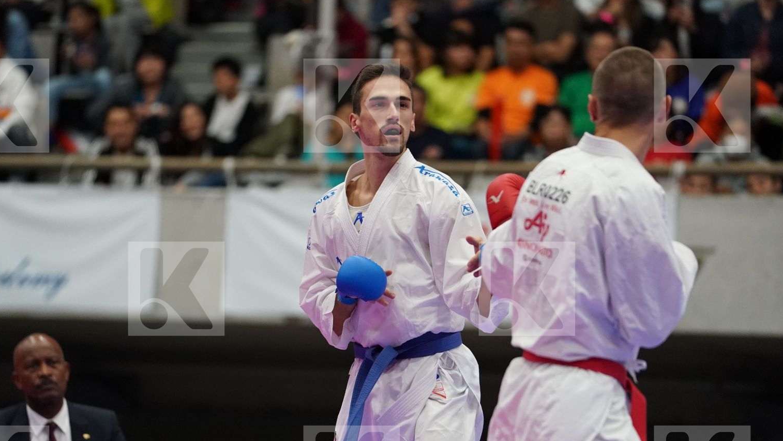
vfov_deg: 4.9
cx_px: 352
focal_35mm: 249
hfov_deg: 8.7
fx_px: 5170
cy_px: 289
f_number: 2.8
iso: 3200
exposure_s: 1/1000
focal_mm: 200
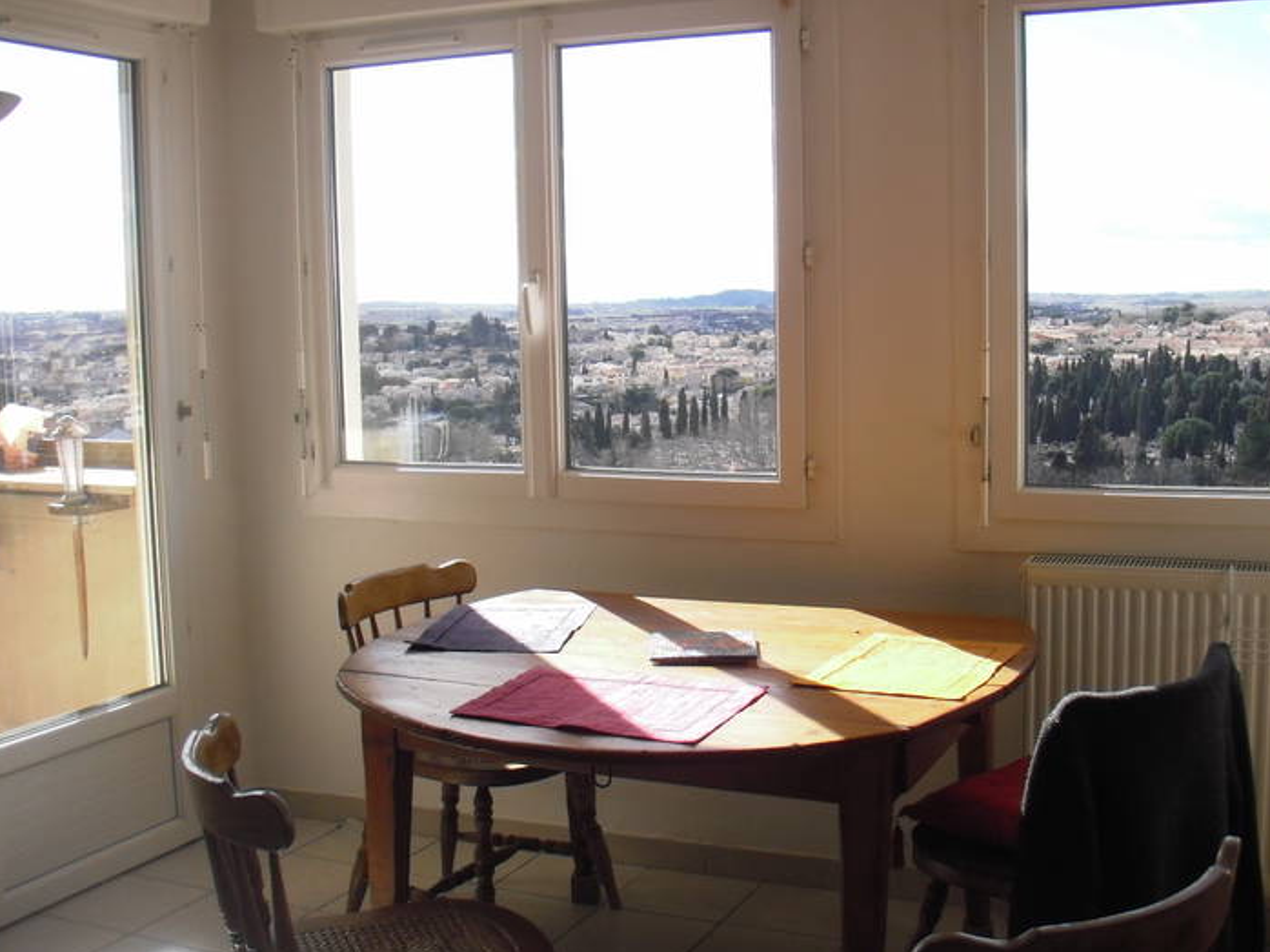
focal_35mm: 43
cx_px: 675
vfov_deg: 33.6
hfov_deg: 43.8
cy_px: 495
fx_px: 1577
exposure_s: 1/250
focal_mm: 6.7
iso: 100
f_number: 4.5
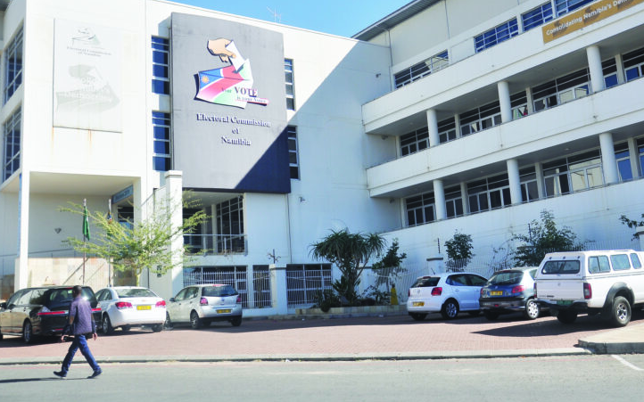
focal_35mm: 40
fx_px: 702
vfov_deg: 31.8
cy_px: 153
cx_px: 372
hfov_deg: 49.1
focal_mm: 22
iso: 200
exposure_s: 1/2000
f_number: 4.5
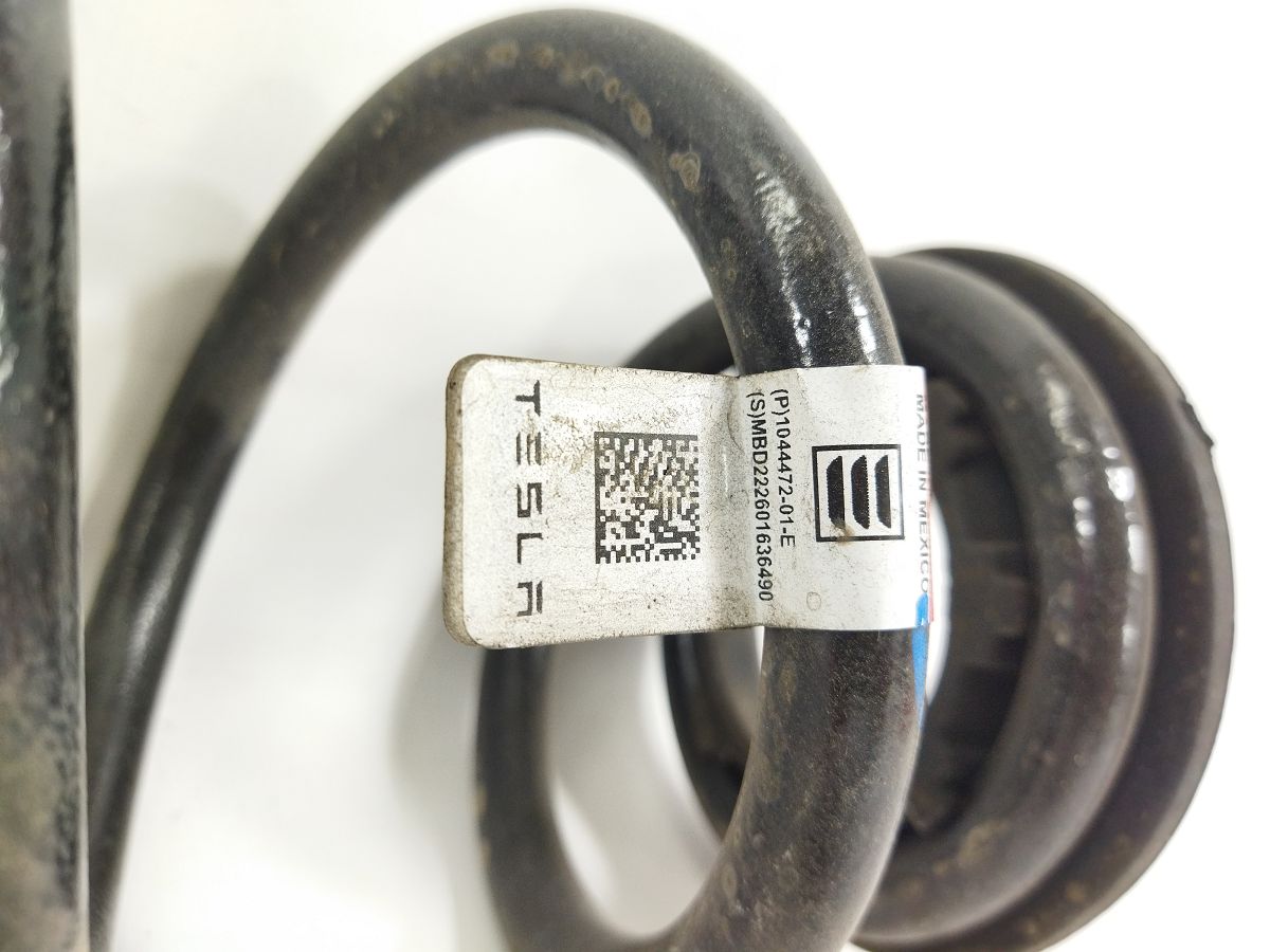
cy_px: 476
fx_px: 991
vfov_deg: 51.4
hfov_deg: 65.3
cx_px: 635
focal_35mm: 27
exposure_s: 1/100
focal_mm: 4.71
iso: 197
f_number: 1.79
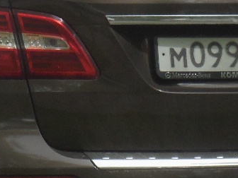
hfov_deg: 5.1
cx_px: 115
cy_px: -17
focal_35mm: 386
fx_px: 2654
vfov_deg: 3.8
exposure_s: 1/250
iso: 220
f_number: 4.6
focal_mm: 14.5
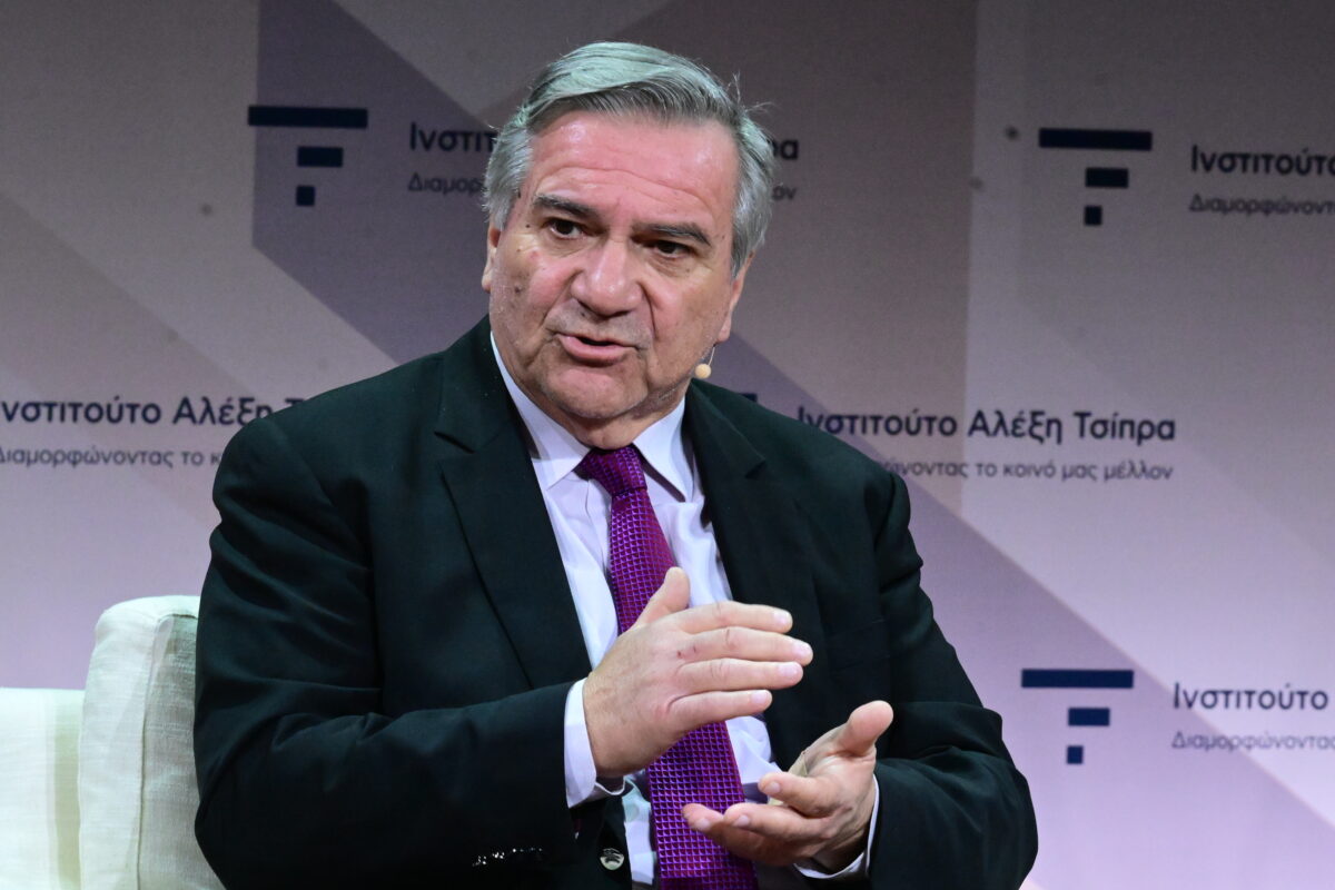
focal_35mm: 300
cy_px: 445
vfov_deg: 4.6
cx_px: 668
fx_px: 11124
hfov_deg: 6.9
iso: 8000
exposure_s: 1/100
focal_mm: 200
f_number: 13
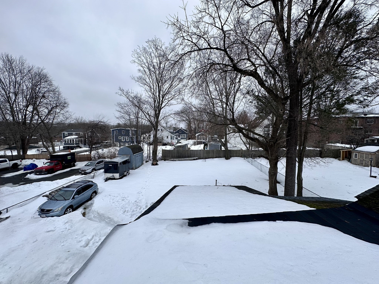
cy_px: 142
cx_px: 190
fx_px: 153
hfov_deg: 102.1
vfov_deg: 85.7
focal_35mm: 14
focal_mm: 2.22
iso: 40
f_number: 2.2
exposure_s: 1/875
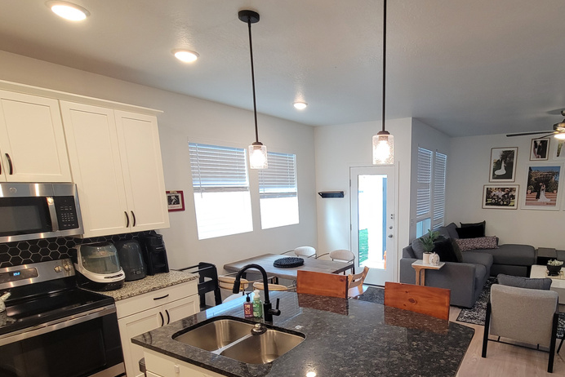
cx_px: 364
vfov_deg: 60.4
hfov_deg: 81.8
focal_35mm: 20
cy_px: 254
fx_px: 314
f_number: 2.2
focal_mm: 2.2
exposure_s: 1/60
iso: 200
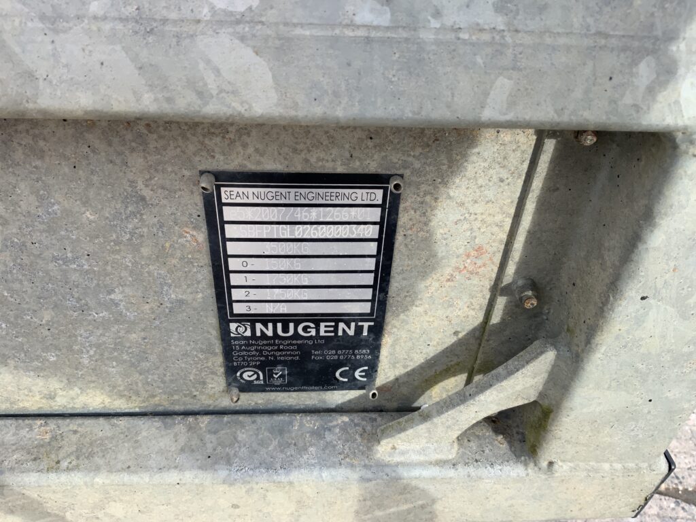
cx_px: 348
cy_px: 261
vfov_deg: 48.2
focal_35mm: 29
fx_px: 583
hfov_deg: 61.7
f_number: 1.8
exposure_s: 1/279
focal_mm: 3
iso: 16
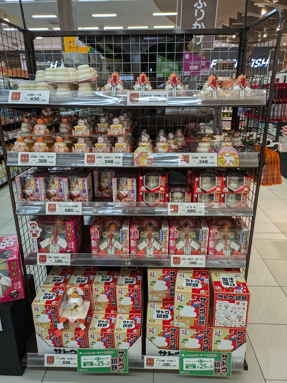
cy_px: 192
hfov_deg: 54.9
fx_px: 276
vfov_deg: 69.4
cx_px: 144
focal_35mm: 25
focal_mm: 5.43
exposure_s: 1/60
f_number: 1.89
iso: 49
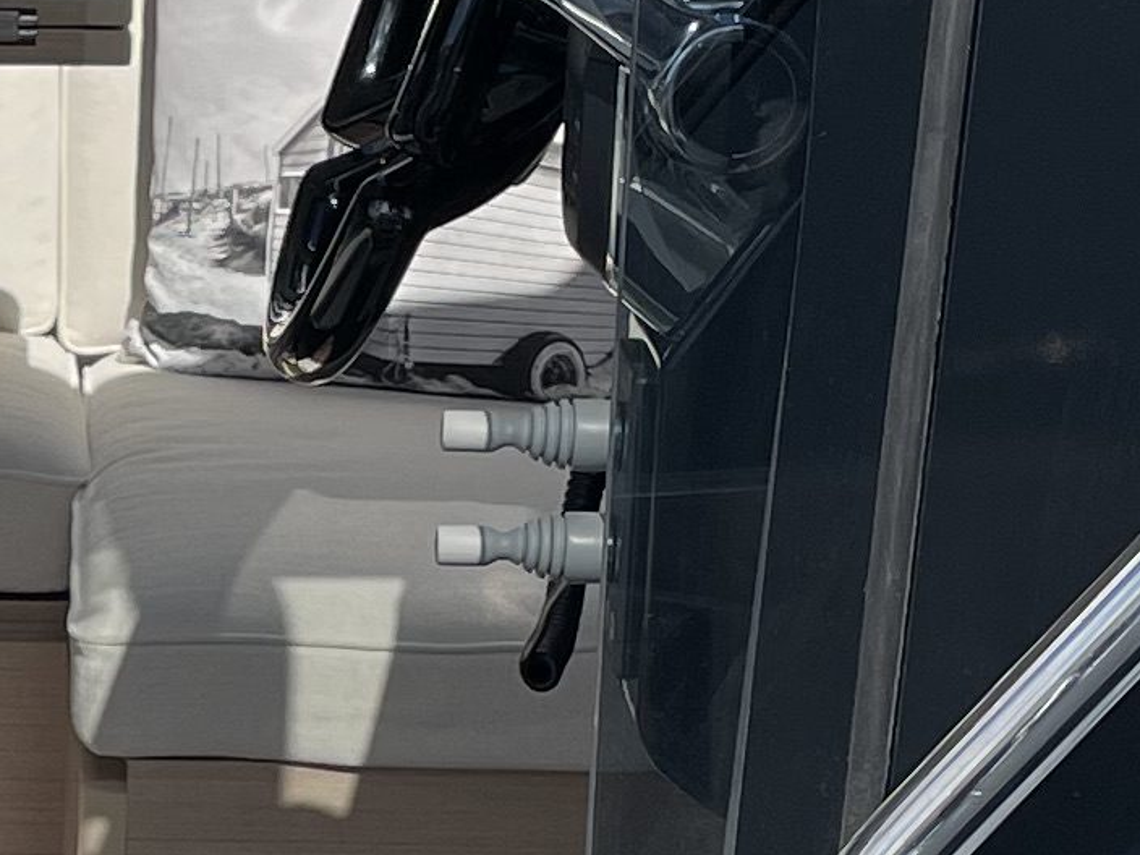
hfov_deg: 13.0
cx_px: -142
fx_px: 4907
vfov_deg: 9.8
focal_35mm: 149
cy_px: 1015
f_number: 1.6
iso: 32
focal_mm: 4.2
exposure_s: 1/2747
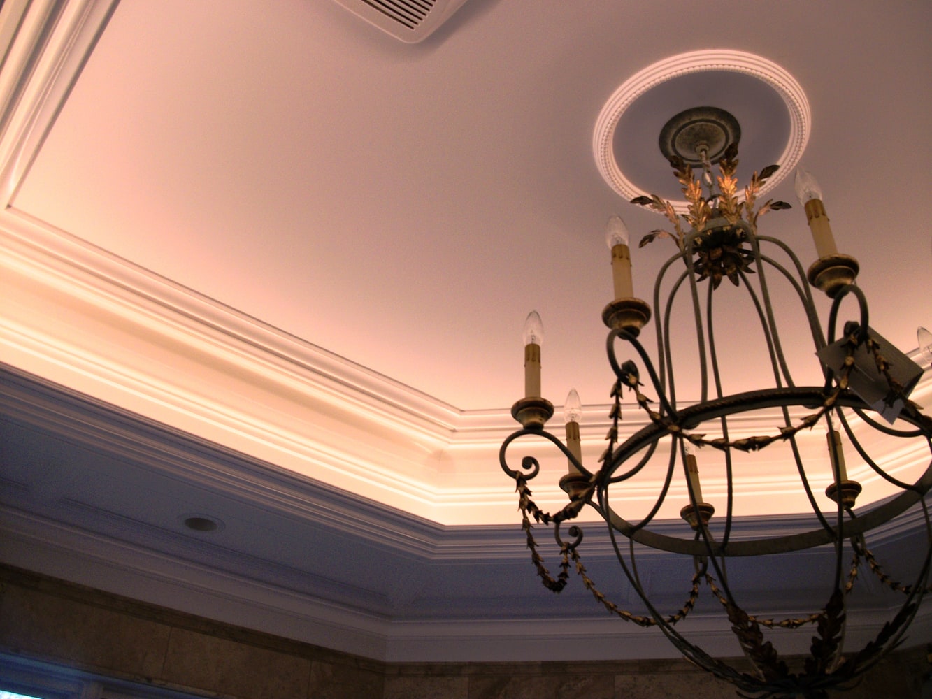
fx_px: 862
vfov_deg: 44.2
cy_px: 350
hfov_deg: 56.8
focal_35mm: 32
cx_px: 466
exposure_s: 1/50
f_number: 2.9
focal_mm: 5.7
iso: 80
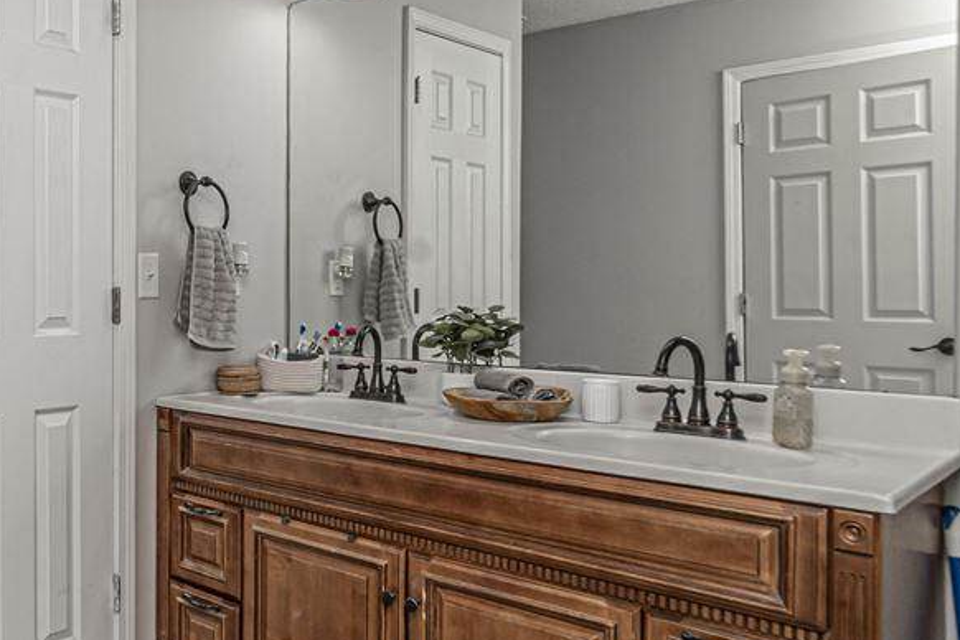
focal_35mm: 33
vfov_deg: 39.9
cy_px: 285
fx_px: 880
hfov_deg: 50.4
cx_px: 86
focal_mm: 10
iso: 800
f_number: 10
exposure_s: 1/60
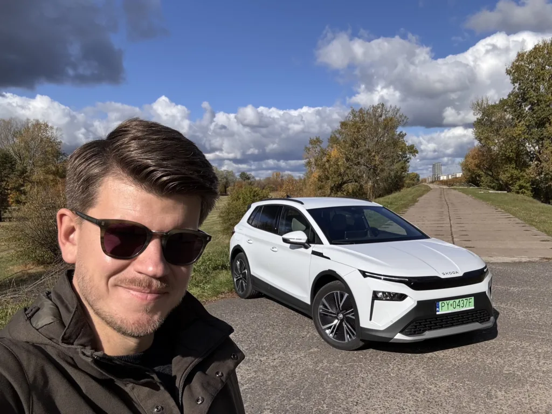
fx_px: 478
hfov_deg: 60.0
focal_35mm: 30
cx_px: 276
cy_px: 207
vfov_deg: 46.8
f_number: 1.9
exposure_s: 1/1795
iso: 25
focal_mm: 2.69
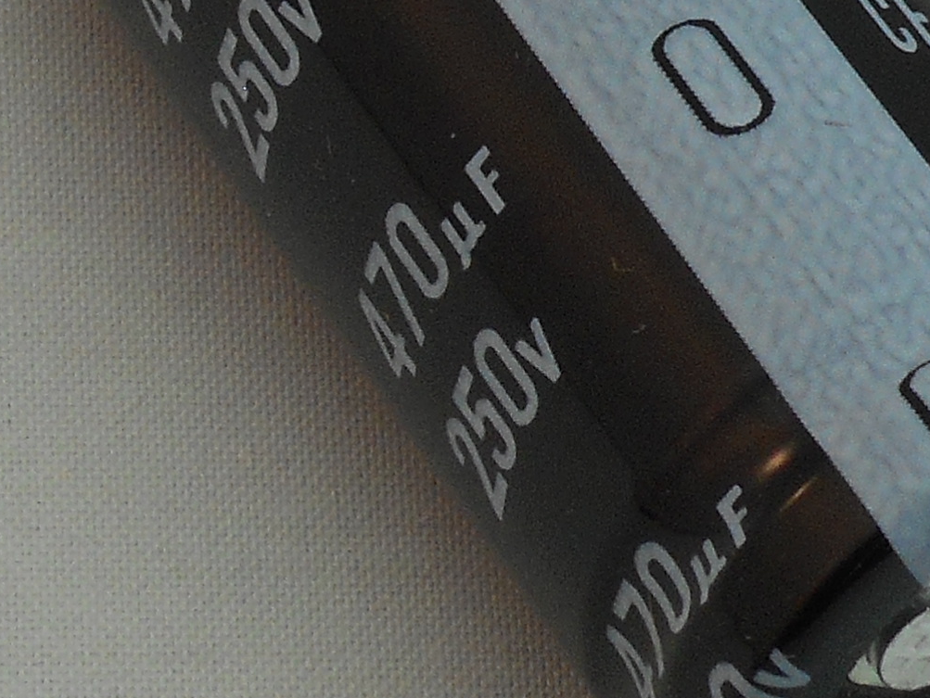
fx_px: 12282
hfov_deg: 4.3
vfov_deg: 3.3
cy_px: 352
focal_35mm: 457
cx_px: 567
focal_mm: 15.9
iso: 140
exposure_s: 1/60
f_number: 5.6
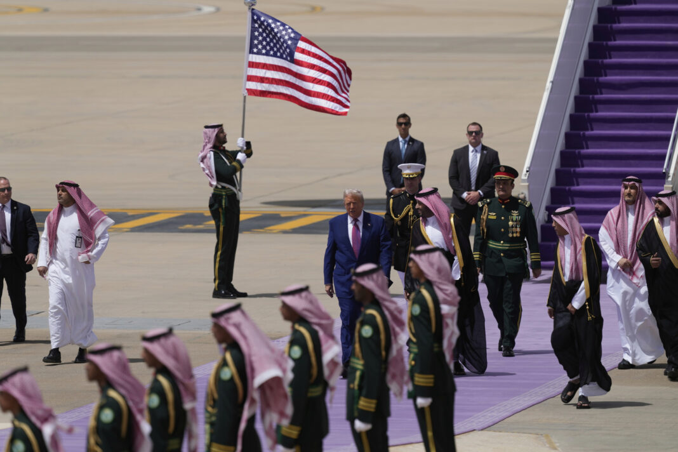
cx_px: 339
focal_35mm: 420
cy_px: 226
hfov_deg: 4.9
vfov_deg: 3.3
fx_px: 7909
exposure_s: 1/2500
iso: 200
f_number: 5
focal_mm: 420
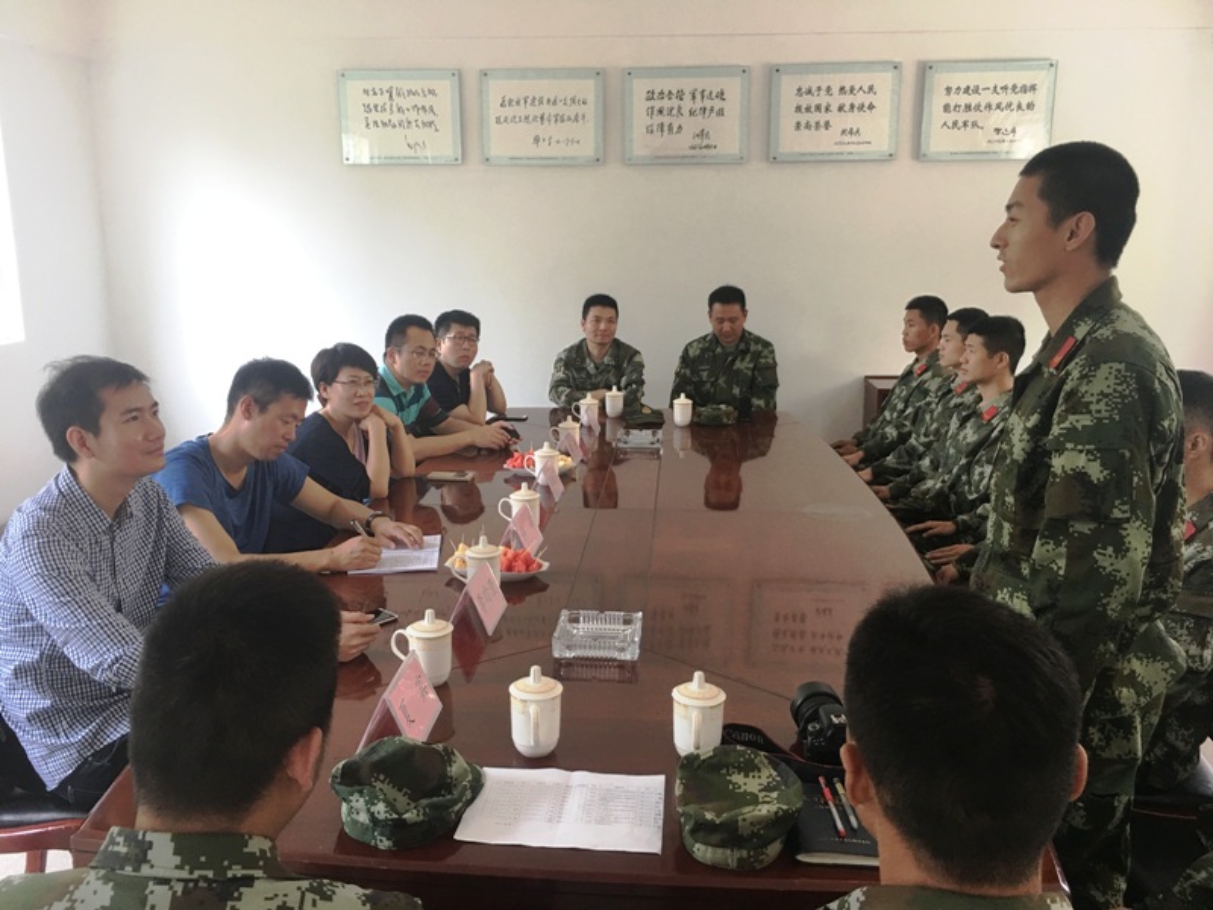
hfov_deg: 61.7
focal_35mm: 29
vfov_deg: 48.2
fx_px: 1016
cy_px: 455
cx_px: 606
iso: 50
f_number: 2.2
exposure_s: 1/33
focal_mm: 4.15
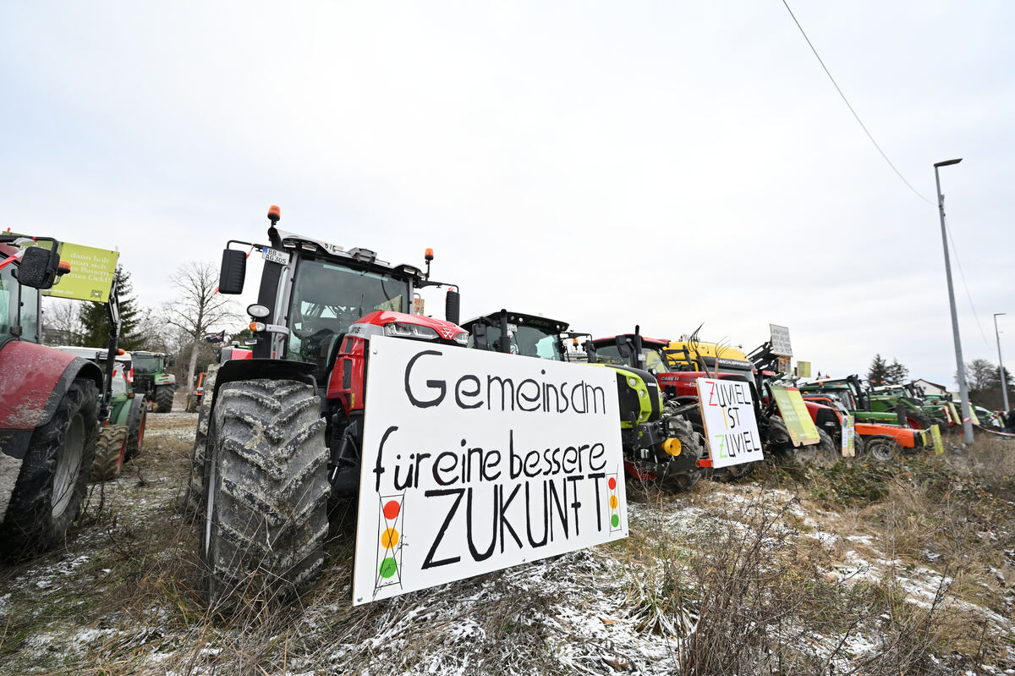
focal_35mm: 14
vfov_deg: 81.2
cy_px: 338
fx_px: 395
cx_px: 508
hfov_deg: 104.3
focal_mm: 14
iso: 800
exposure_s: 1/1600
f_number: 3.2
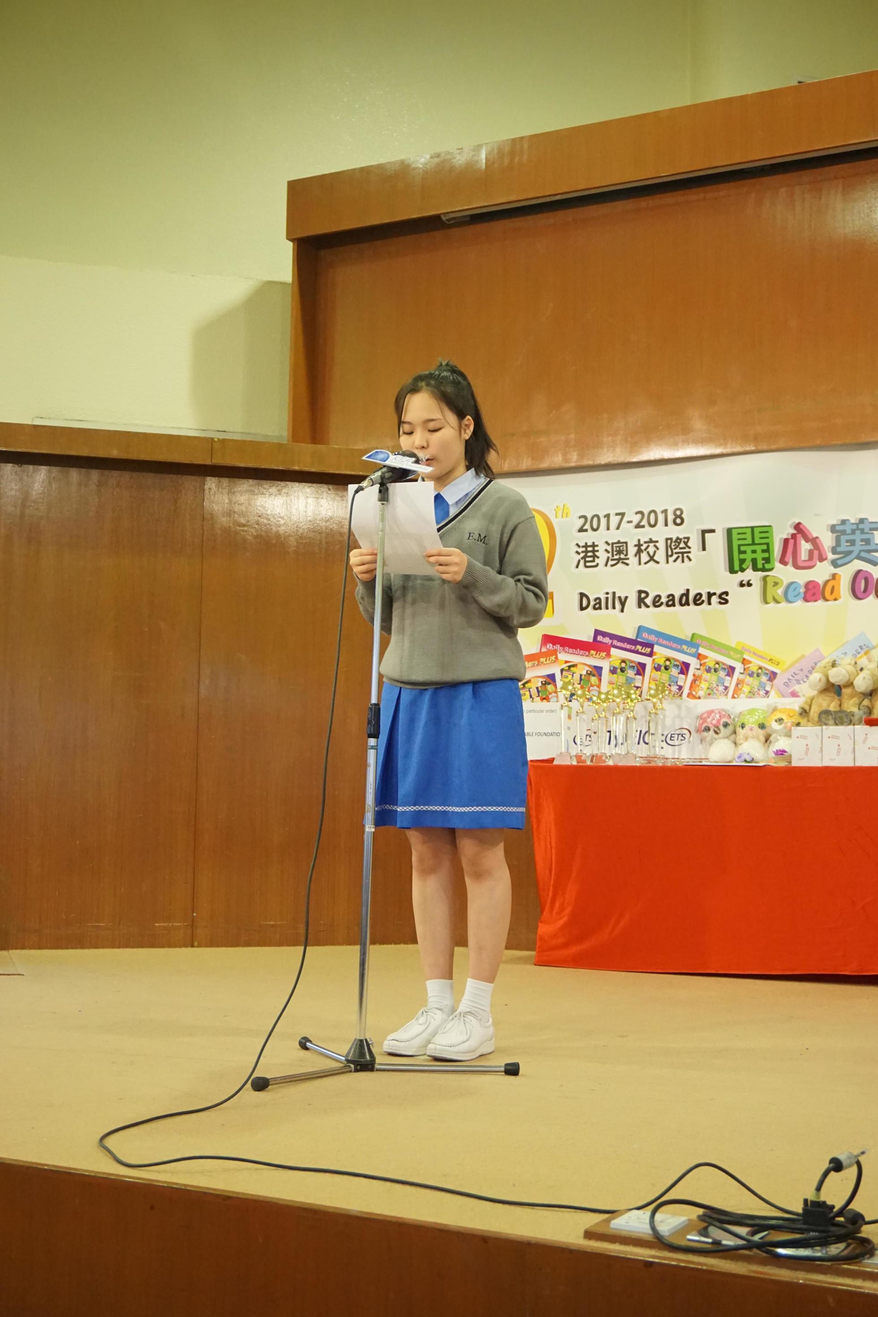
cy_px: 658
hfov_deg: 28.9
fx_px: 1701
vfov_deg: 42.3
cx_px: 439
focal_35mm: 46
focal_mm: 31
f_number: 5
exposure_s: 1/60
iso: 2000
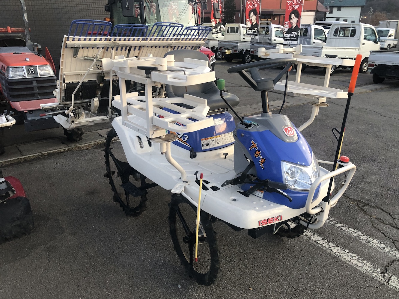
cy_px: 150
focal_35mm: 28
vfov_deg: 49.7
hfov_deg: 63.4
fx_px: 323
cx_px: 200
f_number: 1.8
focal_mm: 4
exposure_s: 1/30
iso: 32
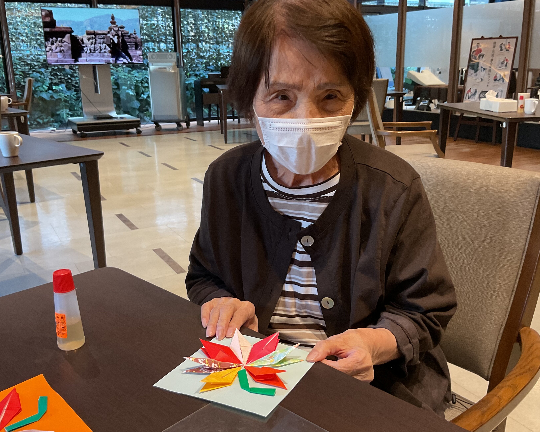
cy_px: 217
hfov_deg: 51.5
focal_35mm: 35
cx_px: 287
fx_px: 559
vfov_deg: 42.2
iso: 80
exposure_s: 1/60
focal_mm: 3
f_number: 1.8
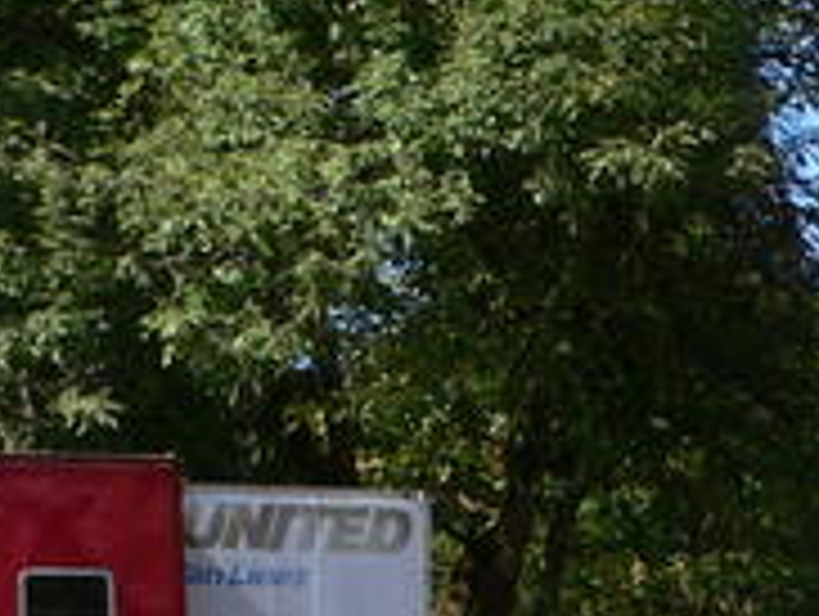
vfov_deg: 9.3
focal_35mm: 156
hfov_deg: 11.2
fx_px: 3696
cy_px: 839
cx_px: 1746
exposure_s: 1/400
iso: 80
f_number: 4
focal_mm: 6
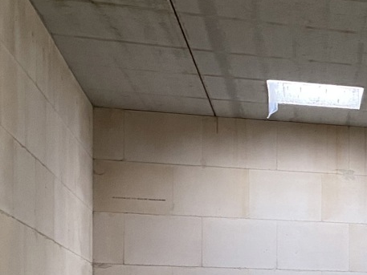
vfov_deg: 15.5
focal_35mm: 91
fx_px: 965
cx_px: 604
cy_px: 355
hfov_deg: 18.2
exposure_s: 1/60
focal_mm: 4.25
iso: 125
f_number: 1.8
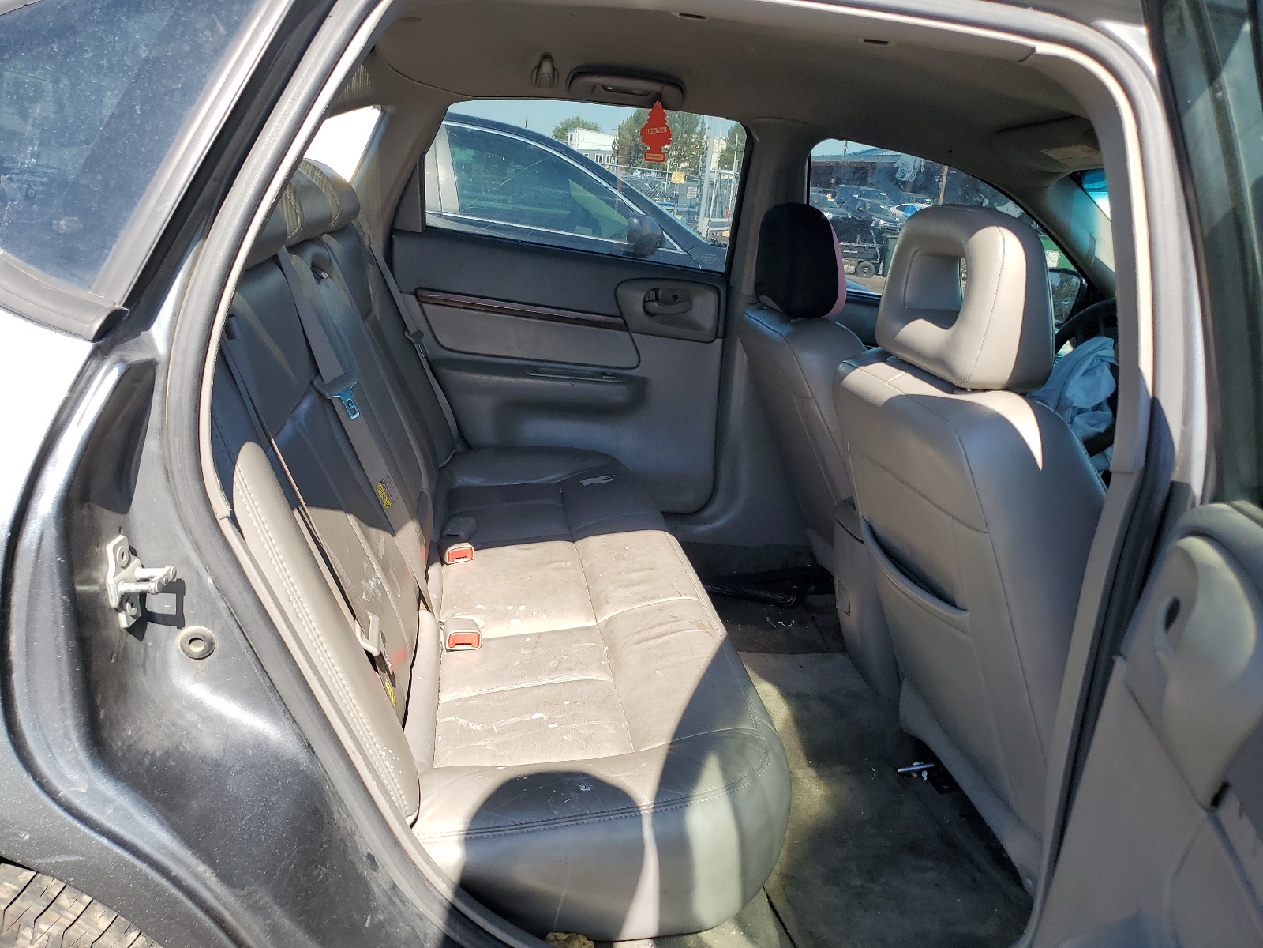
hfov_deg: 67.3
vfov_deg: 53.1
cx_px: 632
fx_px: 949
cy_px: 474
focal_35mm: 26
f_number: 1.5
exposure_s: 1/909
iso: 50
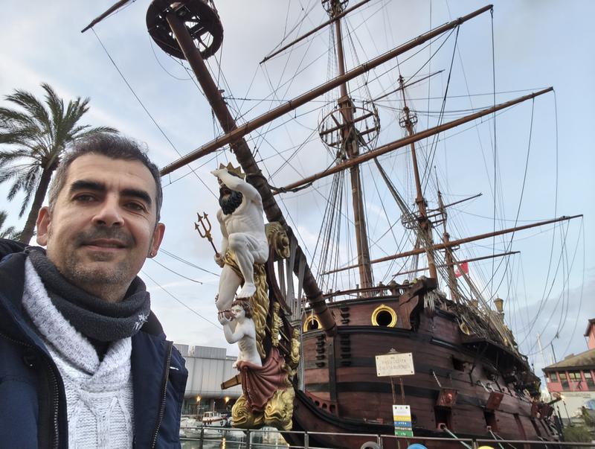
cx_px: 298
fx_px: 362
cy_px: 224
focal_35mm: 21
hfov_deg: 78.9
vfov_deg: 63.6
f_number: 2.2
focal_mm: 2.24
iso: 250
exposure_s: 1/33.3
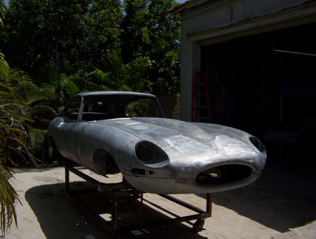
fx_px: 357
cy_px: 120
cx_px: 158
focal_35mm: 39
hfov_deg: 47.8
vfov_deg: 37.0
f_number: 3.84
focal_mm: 5.26
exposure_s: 1/2203
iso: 100
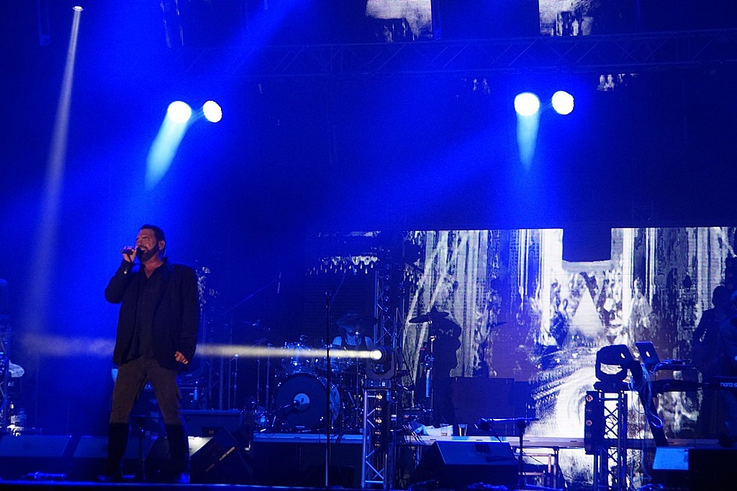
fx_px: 2302
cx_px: 368
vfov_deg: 12.2
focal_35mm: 112
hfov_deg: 18.2
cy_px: 246
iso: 1250
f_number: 4.5
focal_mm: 75
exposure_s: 1/125
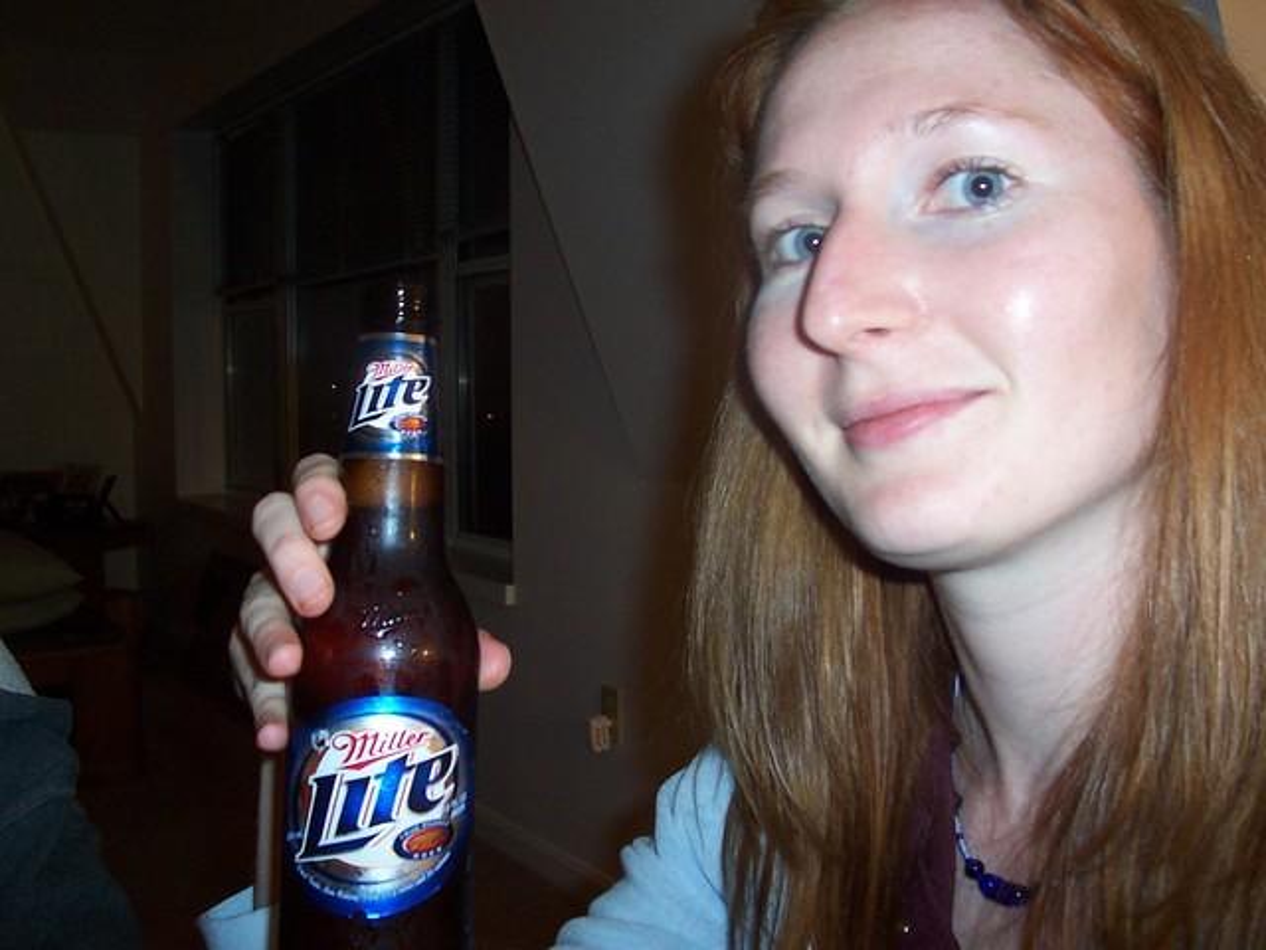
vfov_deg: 38.7
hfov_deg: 50.1
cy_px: 475
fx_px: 1353
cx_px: 633
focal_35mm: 37
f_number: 2.8
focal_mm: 5.6
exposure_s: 1/60
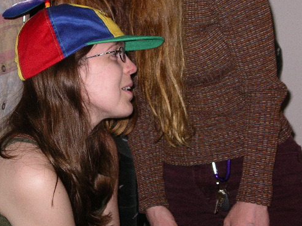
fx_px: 881
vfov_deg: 14.6
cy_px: 84
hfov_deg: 19.4
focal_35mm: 101
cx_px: 98
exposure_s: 1/50
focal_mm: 12.8
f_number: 3.3
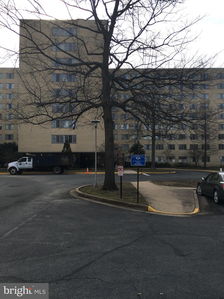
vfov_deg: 61.7
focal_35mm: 29
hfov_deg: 48.2
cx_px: 112
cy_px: 150
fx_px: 250
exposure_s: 1/1040
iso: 25
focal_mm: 4.15
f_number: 2.2
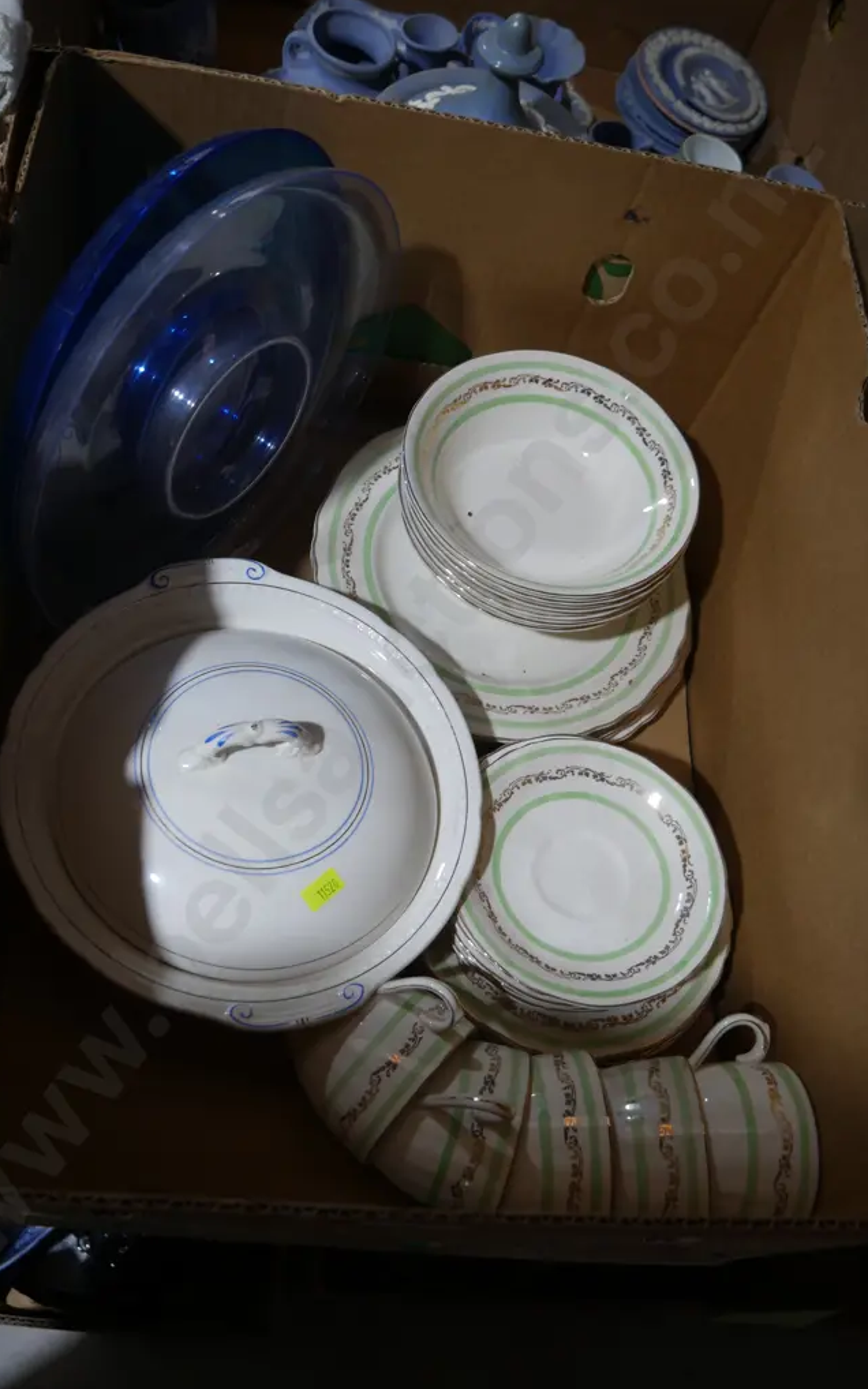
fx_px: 1212
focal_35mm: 32
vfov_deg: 59.7
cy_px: 693
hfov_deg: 39.4
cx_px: 380
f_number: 3.6
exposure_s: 1/60
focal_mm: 15
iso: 200
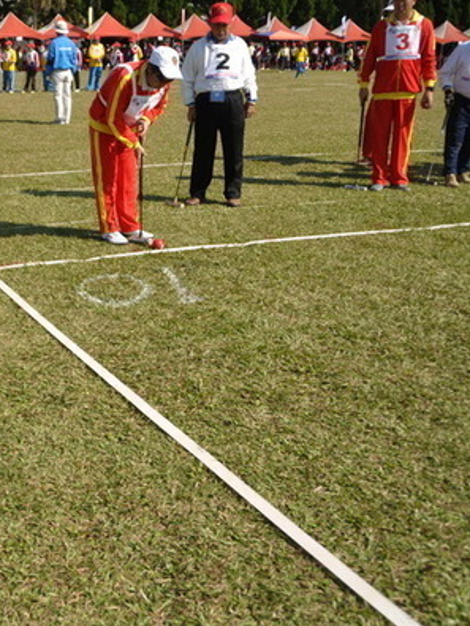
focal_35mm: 48
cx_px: 55
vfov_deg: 39.7
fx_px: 869
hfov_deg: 29.2
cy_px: 314
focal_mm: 22
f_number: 3.5
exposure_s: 1/1250
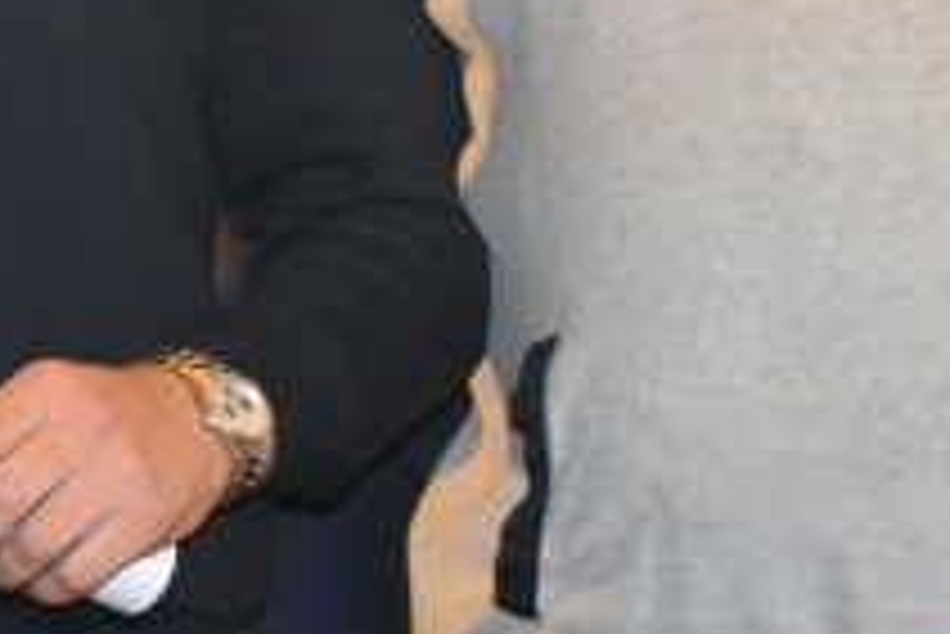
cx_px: -311
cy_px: -389
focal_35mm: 233
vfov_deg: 5.8
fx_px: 6153
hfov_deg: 8.7
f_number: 4
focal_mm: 32
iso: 3200
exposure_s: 1/60
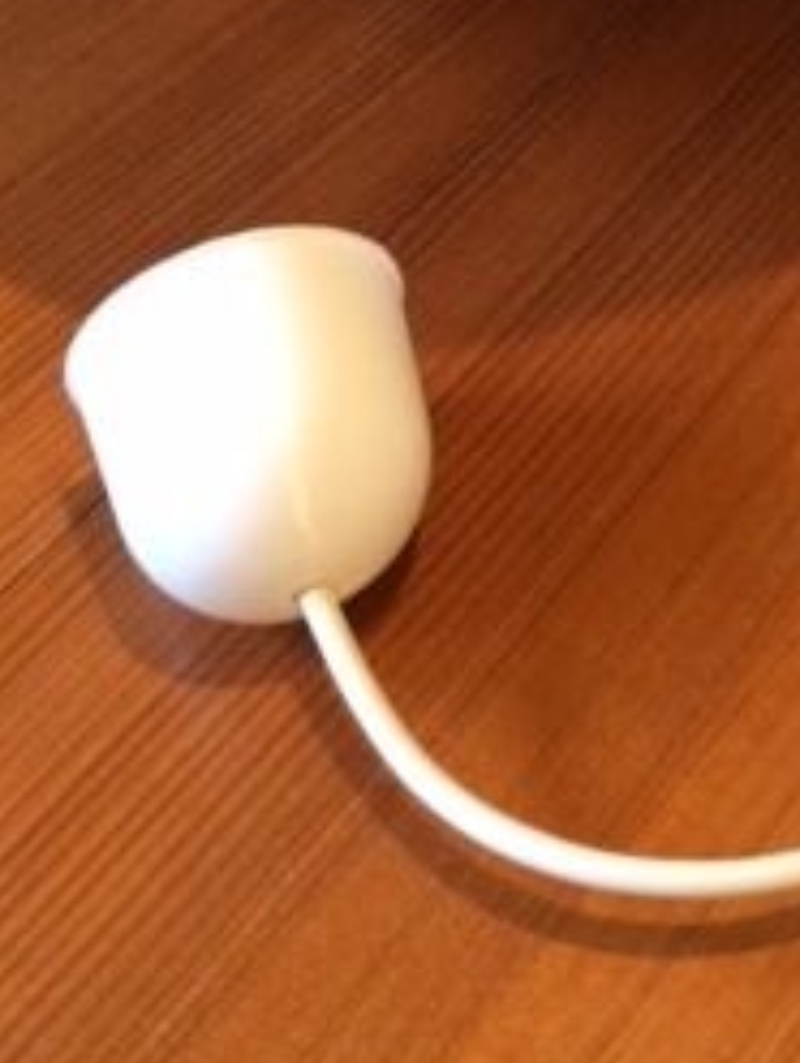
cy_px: -133
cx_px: 877
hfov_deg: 18.9
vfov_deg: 24.1
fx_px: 2305
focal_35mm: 75
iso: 320
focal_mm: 4.15
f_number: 2.2
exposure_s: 1/20
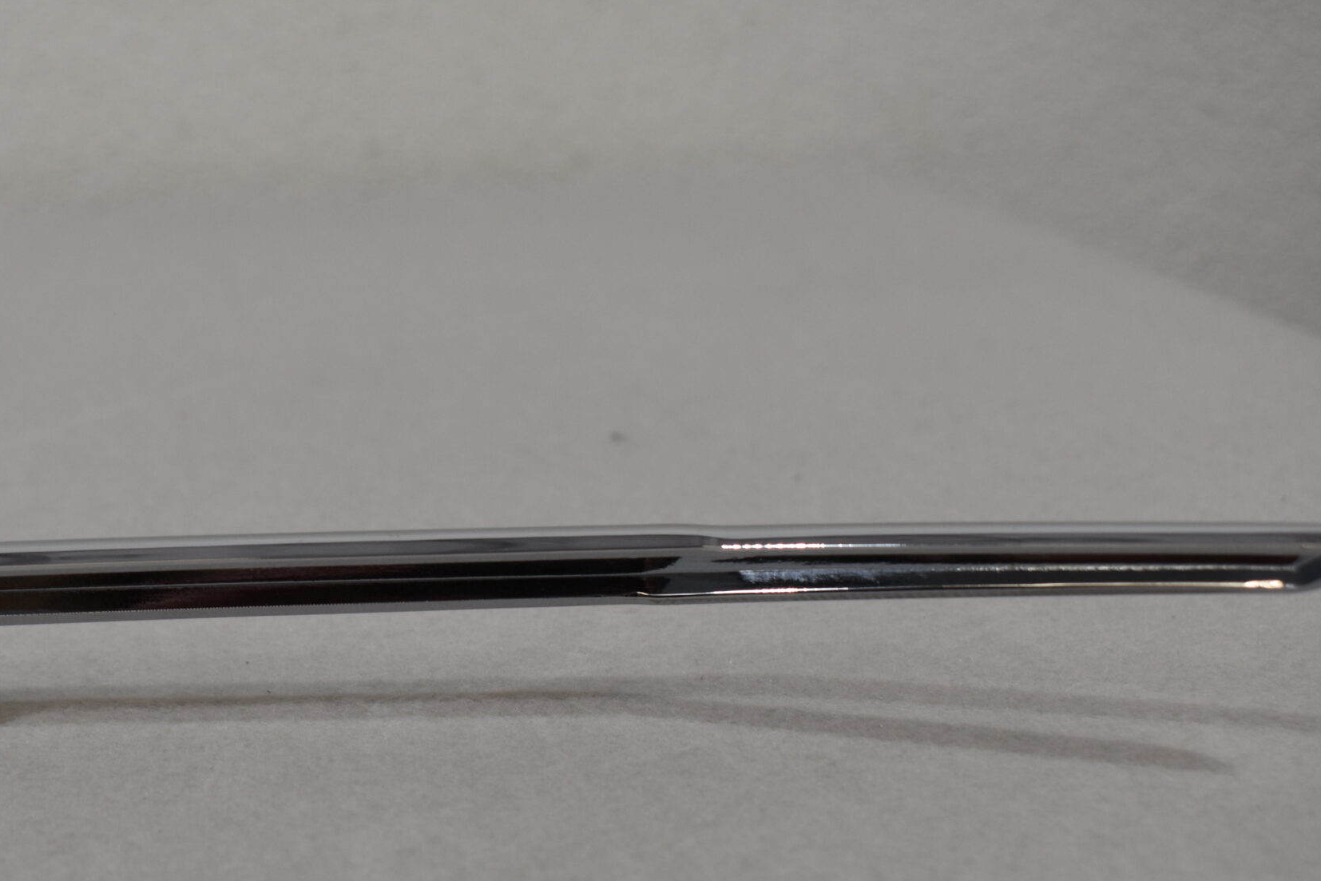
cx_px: 445
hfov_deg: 30.7
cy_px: 603
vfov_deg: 20.8
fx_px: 2385
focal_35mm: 65
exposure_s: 1/125
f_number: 5.6
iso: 320
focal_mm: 28
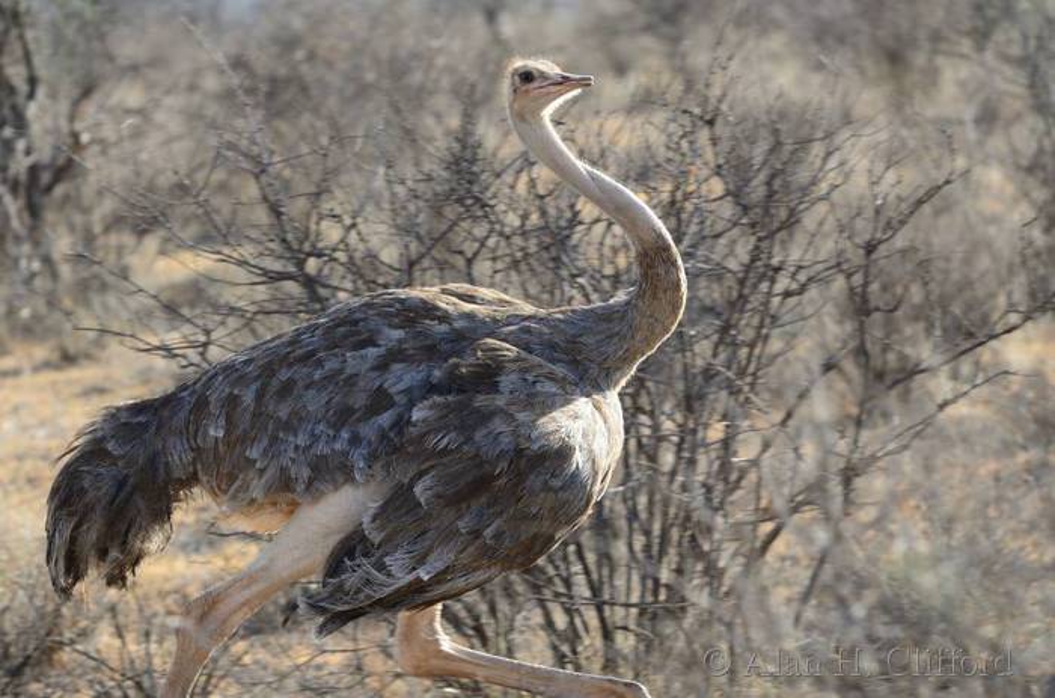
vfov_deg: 4.6
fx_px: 8770
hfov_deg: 6.9
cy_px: 349
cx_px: 528
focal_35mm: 300
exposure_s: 1/500
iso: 320
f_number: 5.3
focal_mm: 200
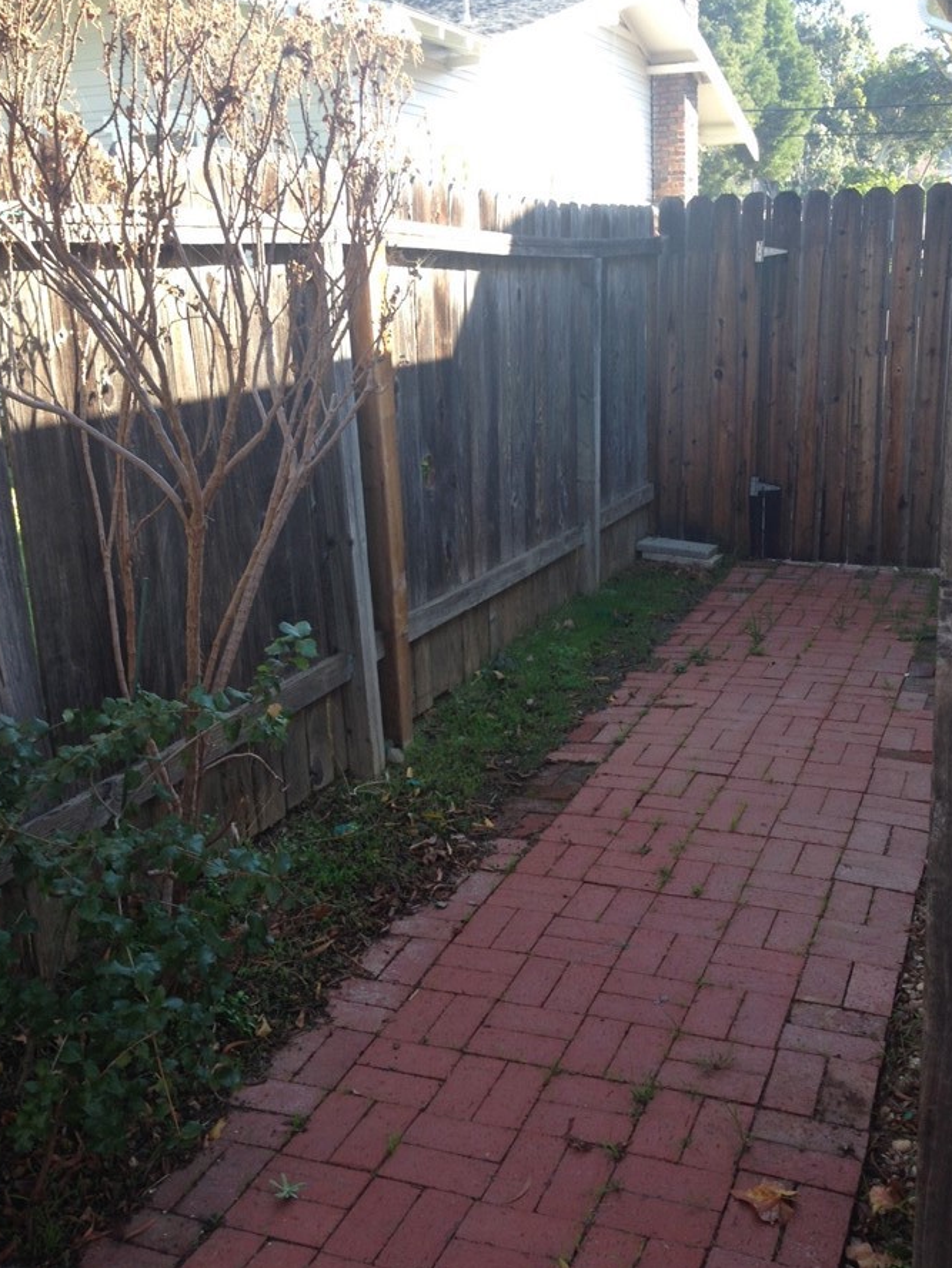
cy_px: 648
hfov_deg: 37.7
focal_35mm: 38
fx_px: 1393
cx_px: 504
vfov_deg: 49.0
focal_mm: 4.12
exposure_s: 1/134
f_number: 2.4
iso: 50
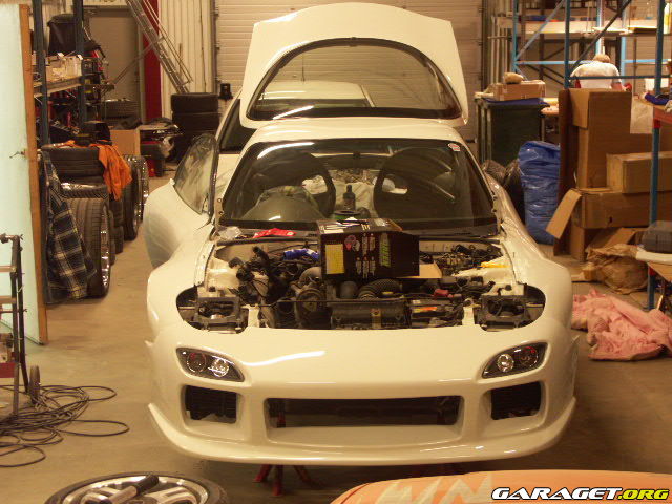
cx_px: 336
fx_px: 1495
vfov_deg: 19.1
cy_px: 252
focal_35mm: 77
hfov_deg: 25.3
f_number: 3.2
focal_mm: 19.16
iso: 200
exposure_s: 1/15
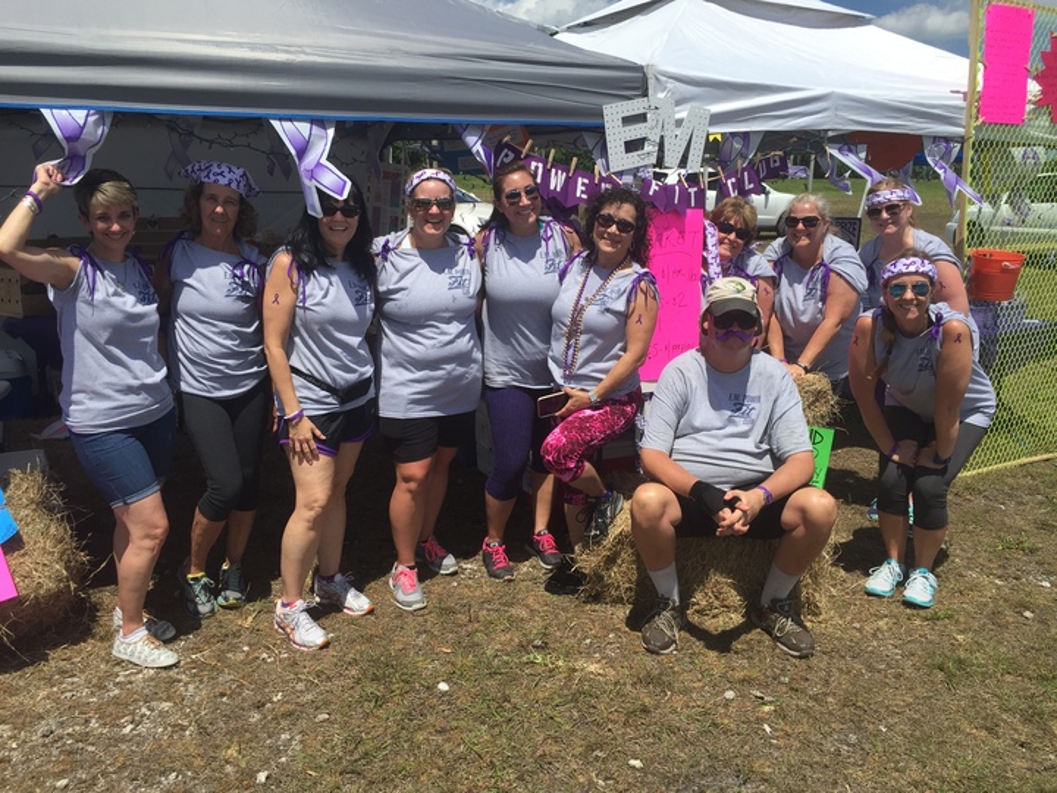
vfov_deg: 48.2
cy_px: 396
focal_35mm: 29
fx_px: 886
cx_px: 528
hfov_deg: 61.7
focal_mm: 4.15
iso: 32
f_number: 2.2
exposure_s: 1/2639
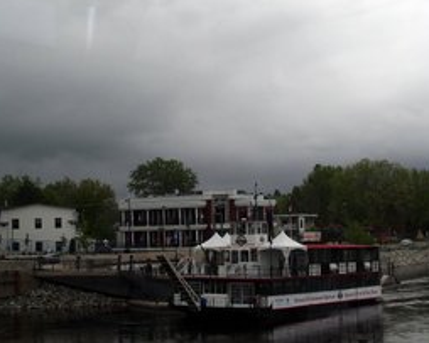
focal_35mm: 70
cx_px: 181
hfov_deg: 27.1
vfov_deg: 21.8
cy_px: 177
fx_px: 888
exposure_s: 1/160
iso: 100
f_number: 2.8
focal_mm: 8.1
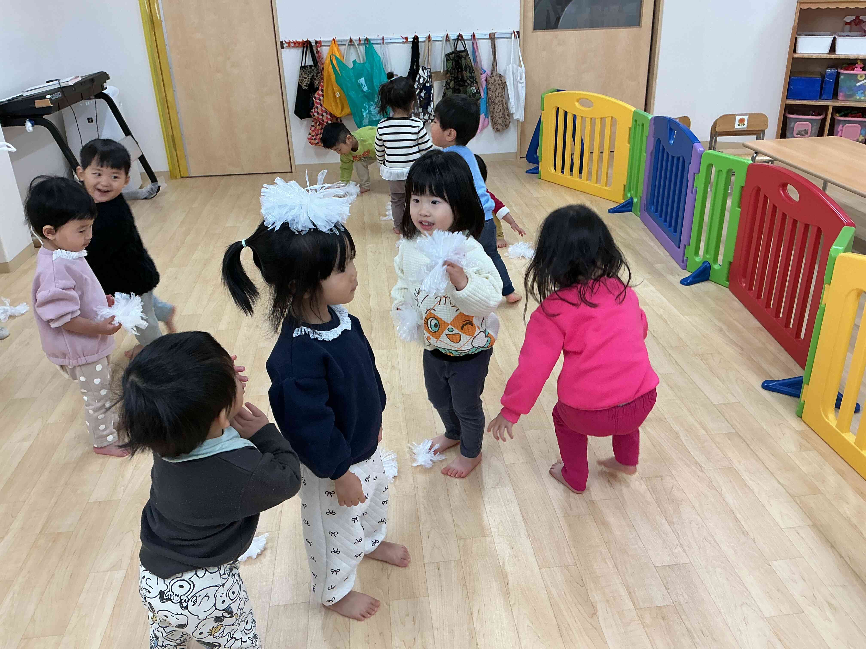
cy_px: 324
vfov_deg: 48.2
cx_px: 433
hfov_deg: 61.7
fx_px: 726
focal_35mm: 29
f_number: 1.8
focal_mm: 3
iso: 64
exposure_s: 1/120
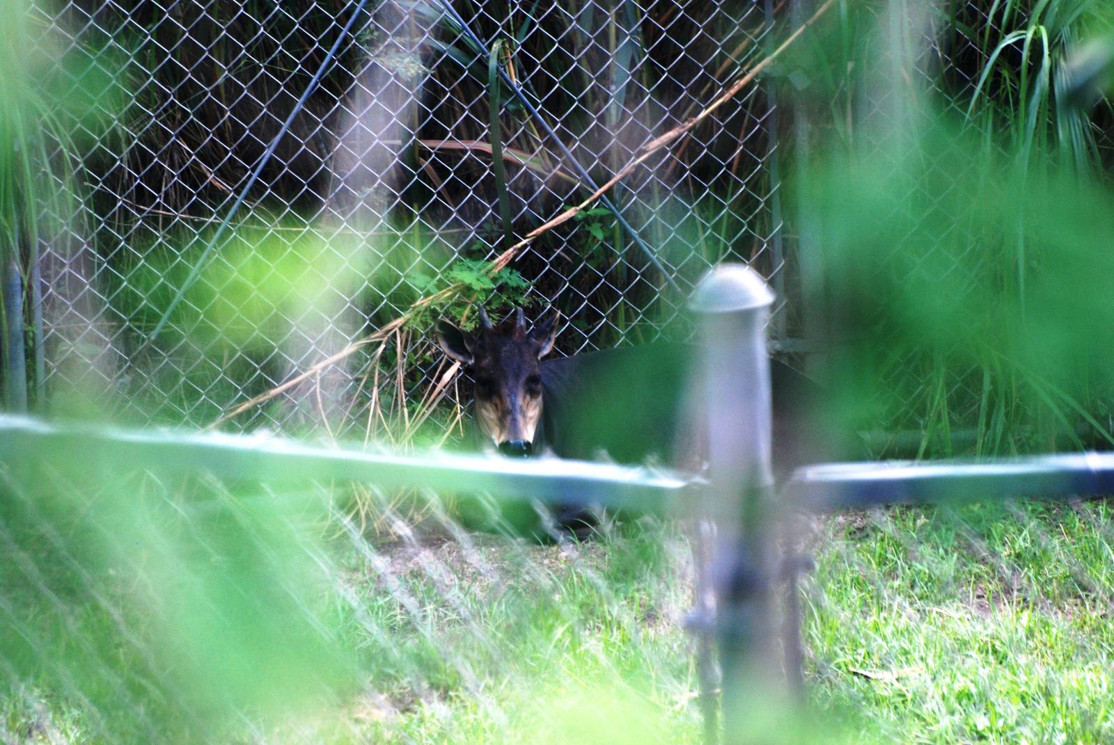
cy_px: 372
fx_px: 13941
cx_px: 557
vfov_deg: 3.1
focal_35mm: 450
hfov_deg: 4.6
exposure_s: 1/160
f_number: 5.6
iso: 400
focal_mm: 300
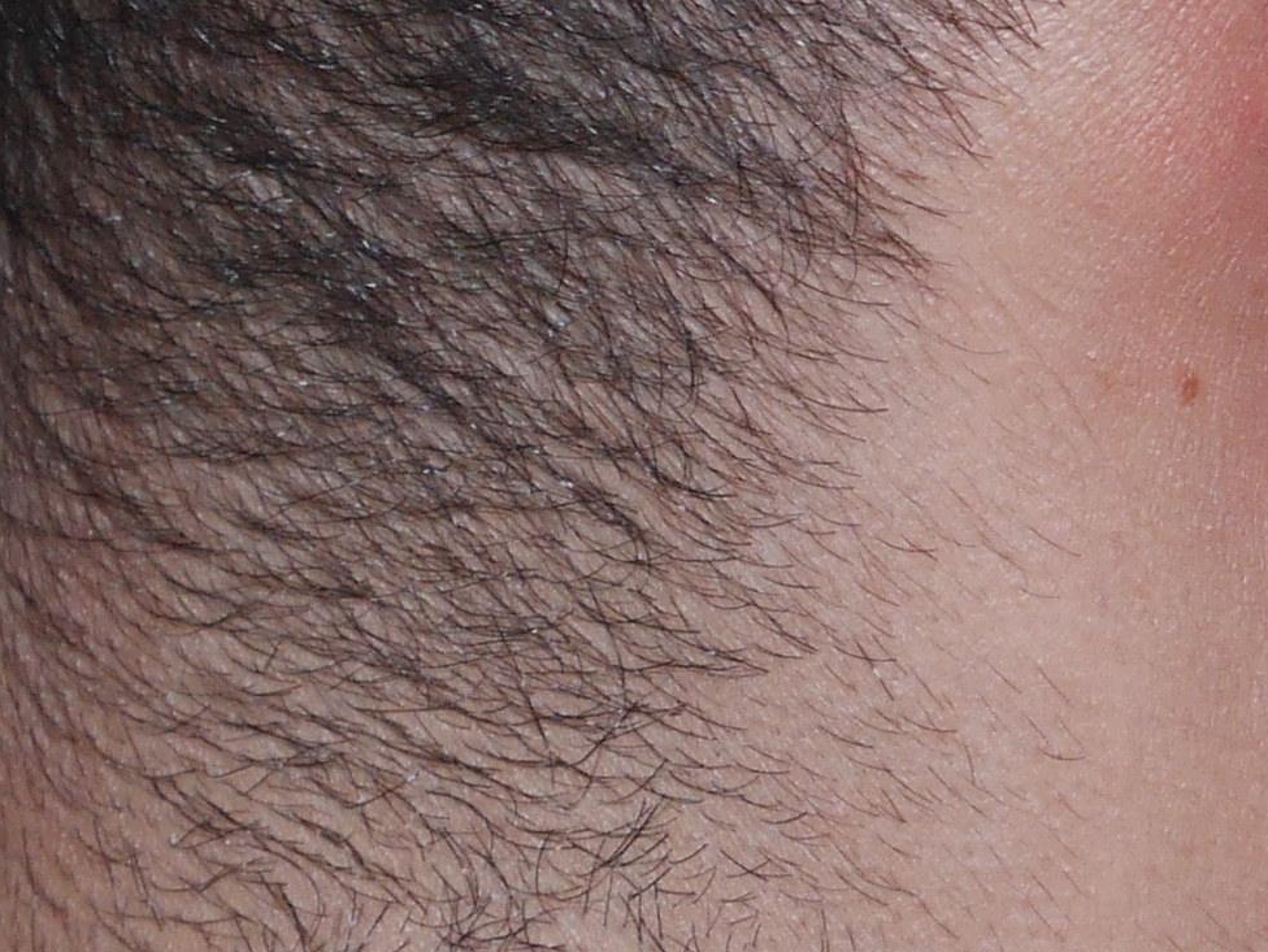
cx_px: 2400
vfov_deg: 7.1
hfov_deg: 9.1
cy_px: -109
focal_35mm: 207
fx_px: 7586
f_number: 4.7
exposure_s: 1/125
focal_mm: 22
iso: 800
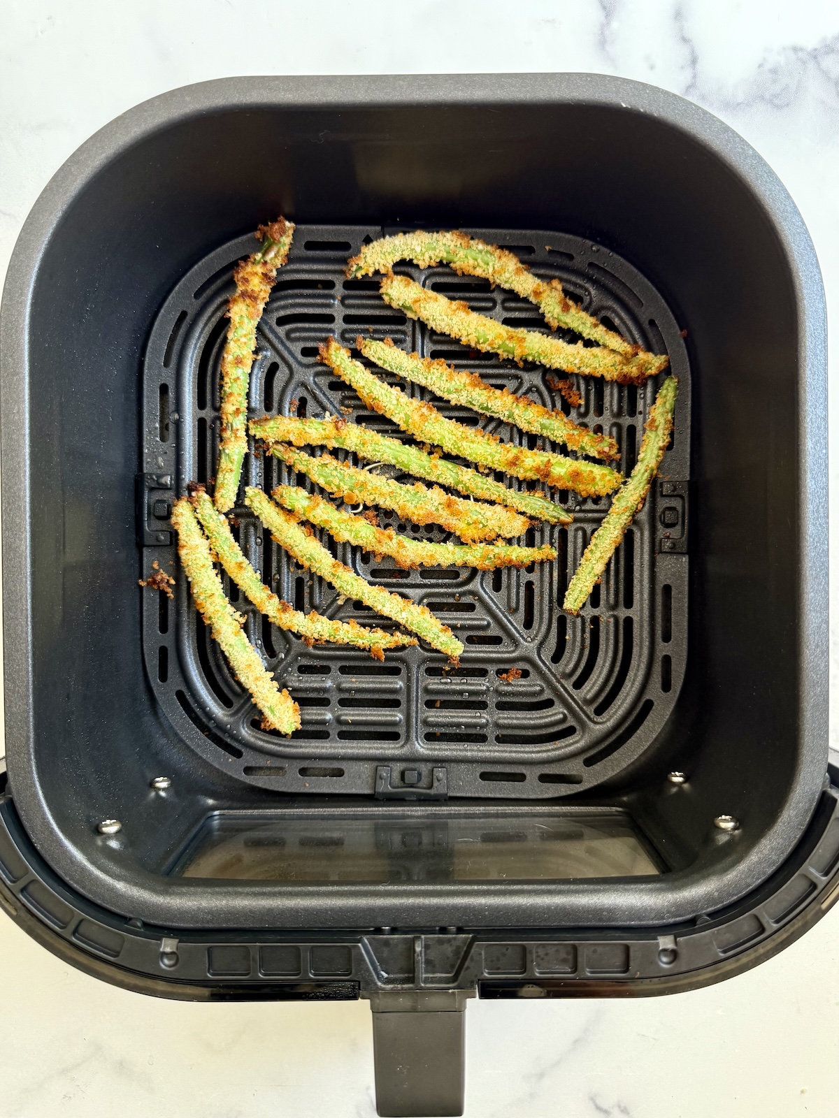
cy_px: 559
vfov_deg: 71.6
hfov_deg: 56.8
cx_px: 420
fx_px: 776
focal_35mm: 24
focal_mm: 6.76
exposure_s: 1/121
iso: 200
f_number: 1.78
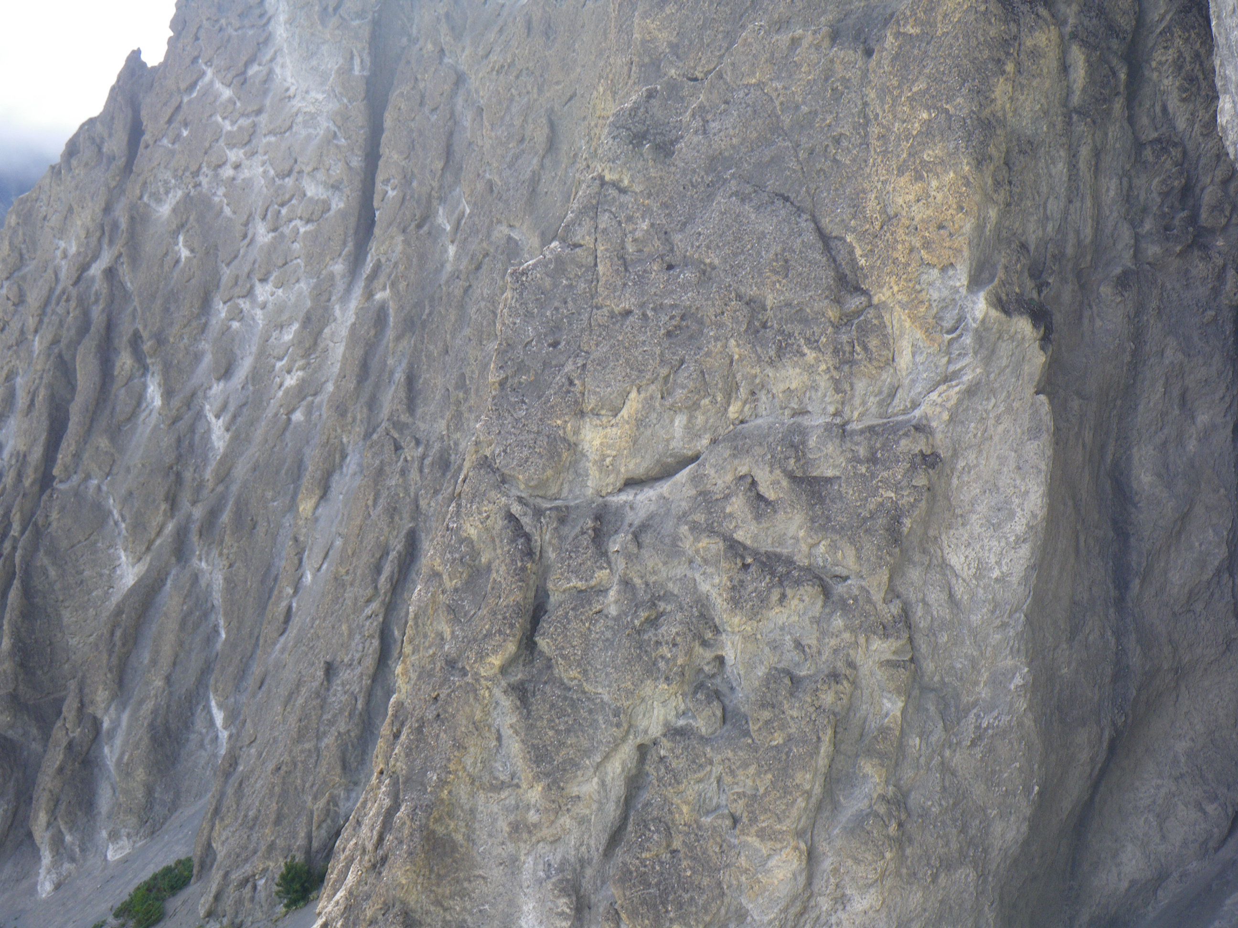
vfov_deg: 34.3
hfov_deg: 44.8
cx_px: 619
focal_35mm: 42
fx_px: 1502
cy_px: 464
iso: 50
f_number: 5
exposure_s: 1/60
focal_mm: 7.5
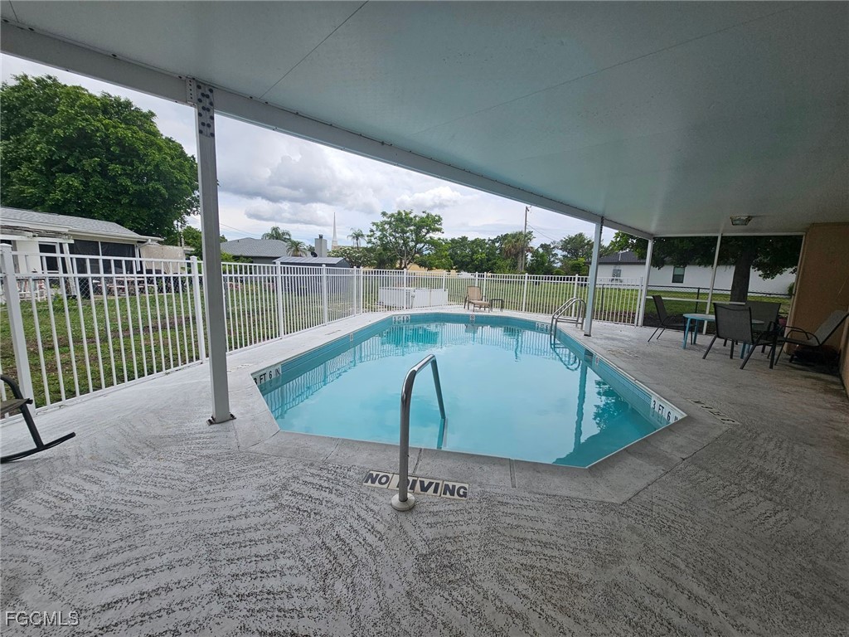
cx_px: 424
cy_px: 318
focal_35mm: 13
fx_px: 319
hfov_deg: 106.2
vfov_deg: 89.9
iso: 50
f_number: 2.2
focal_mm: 2.2
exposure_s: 1/1789
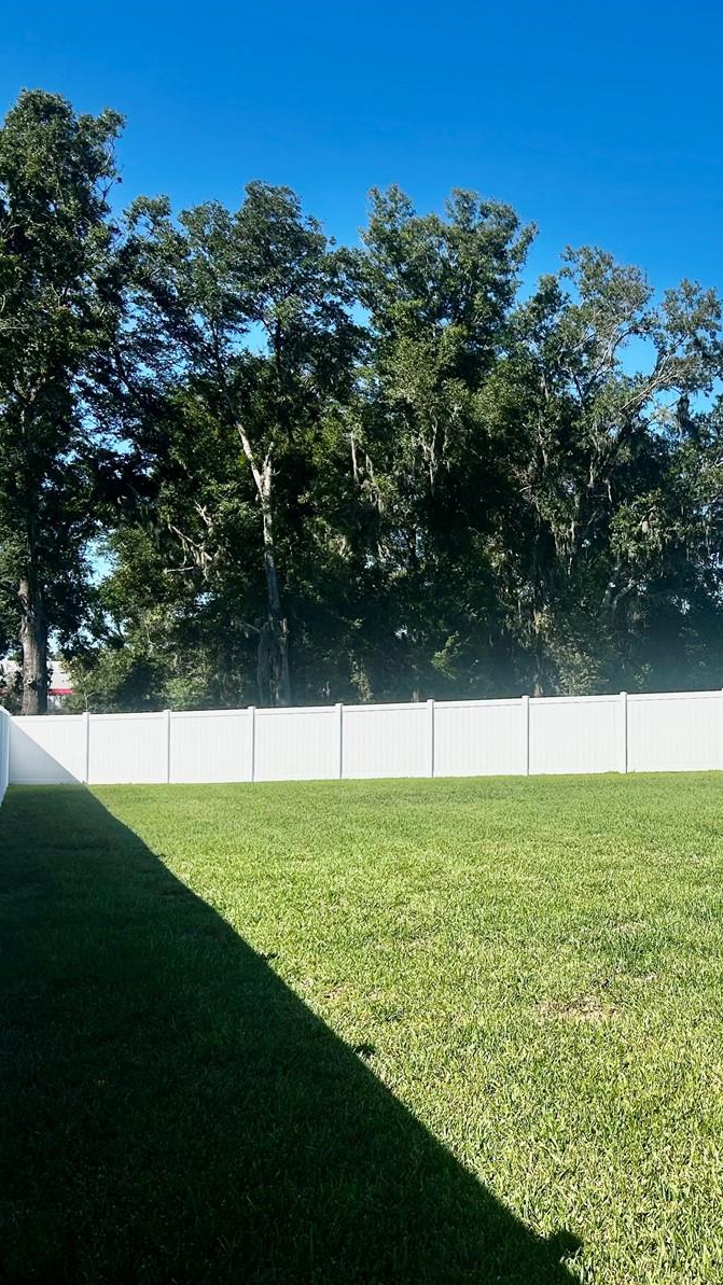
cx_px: 736
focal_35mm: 38
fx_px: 1295
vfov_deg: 52.8
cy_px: 640
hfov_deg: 29.0
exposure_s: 1/4831
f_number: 1.5
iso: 50
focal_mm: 5.7
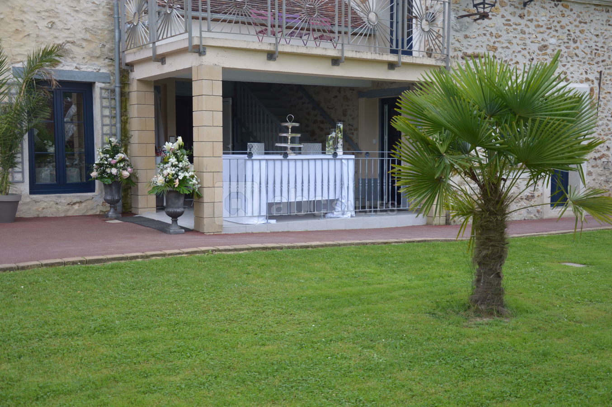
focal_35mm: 45
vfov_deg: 29.8
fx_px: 764
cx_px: 306
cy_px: 204
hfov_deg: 43.6
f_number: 4.2
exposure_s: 1/200
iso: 100
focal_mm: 30
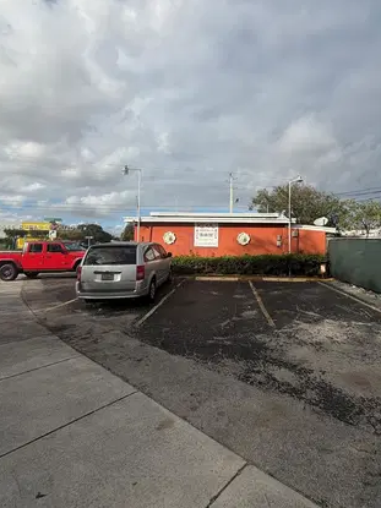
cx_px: 218
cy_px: 228
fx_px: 264
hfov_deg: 71.2
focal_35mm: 18
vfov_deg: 87.5
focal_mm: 2.22
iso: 20
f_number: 2.2
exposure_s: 1/970
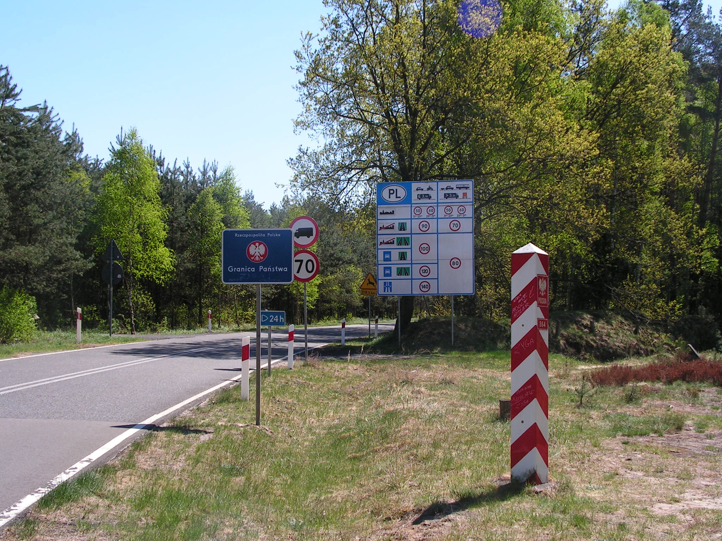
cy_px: 270
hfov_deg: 38.2
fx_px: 1043
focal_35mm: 50
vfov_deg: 29.1
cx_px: 361
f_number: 4.8
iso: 64
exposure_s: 1/400
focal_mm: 8.4
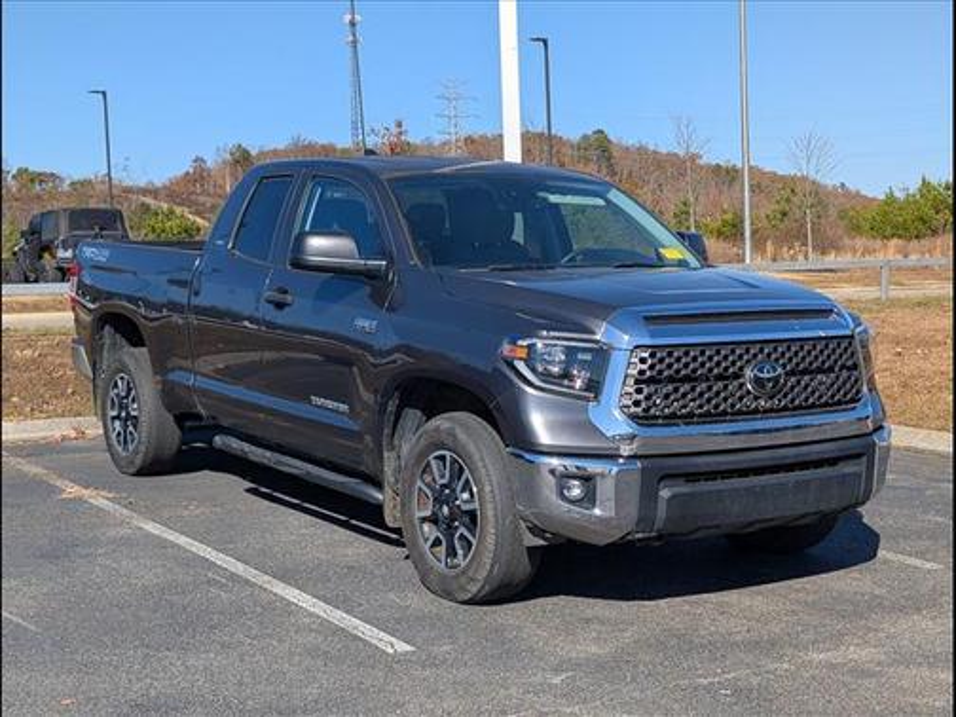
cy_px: 358
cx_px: 478
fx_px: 1353
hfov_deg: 38.9
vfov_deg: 29.7
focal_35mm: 49
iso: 21
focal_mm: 6.9
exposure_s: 1/1250
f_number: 1.68
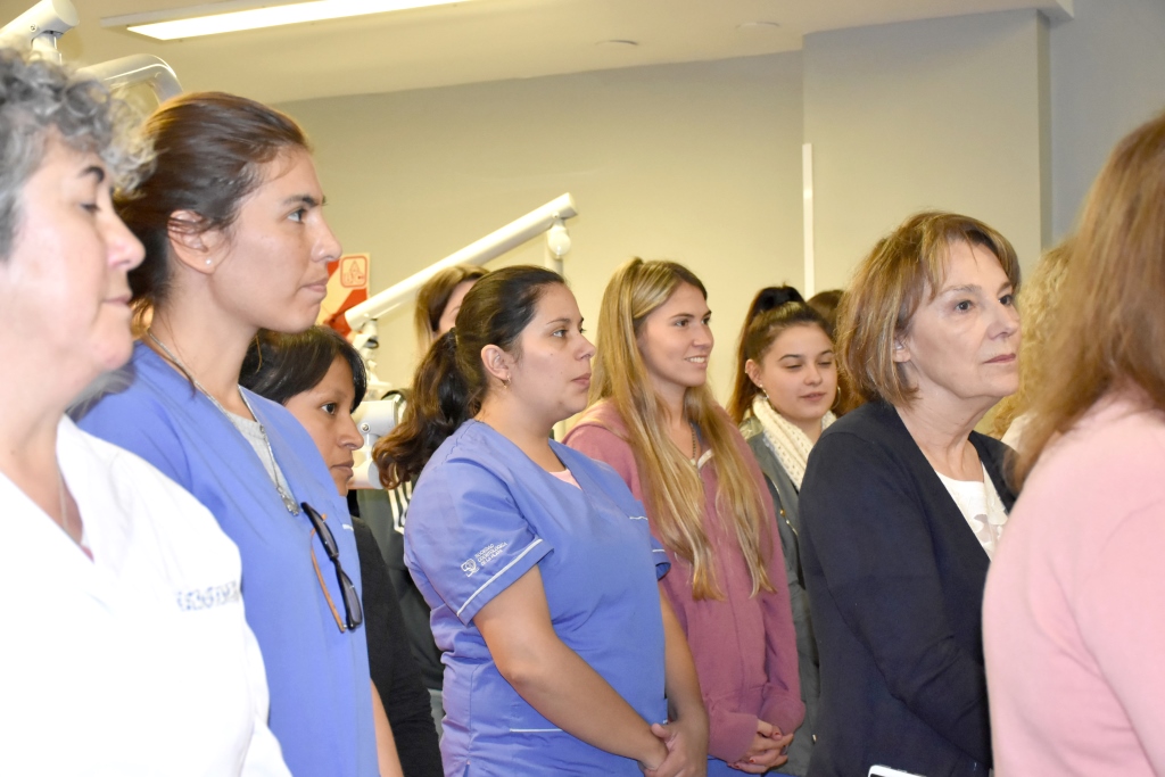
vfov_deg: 25.8
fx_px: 1699
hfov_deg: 37.8
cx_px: 582
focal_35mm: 52
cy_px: 388
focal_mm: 35
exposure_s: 1/160
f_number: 4.2
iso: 3200
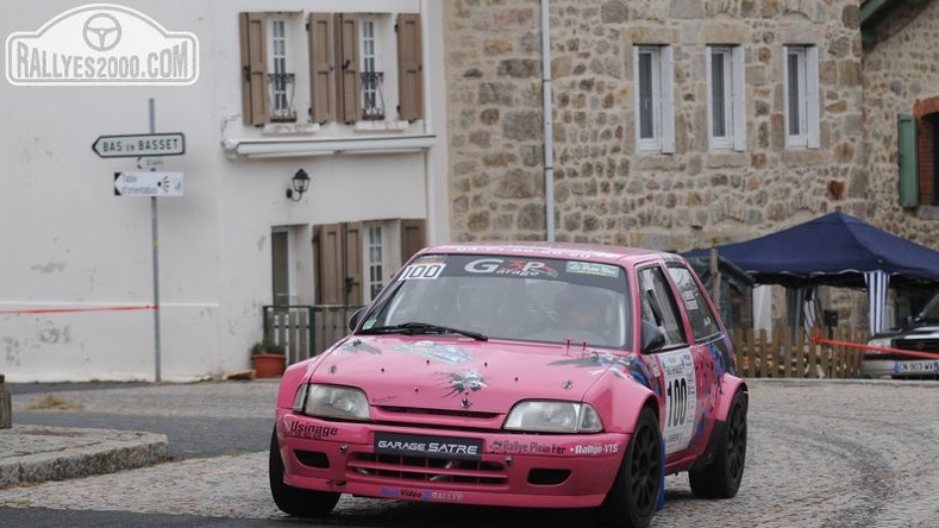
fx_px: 4706
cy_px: 307
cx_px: 469
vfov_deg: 6.4
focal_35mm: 189
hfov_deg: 11.4
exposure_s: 1/800
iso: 400
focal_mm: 120
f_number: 16
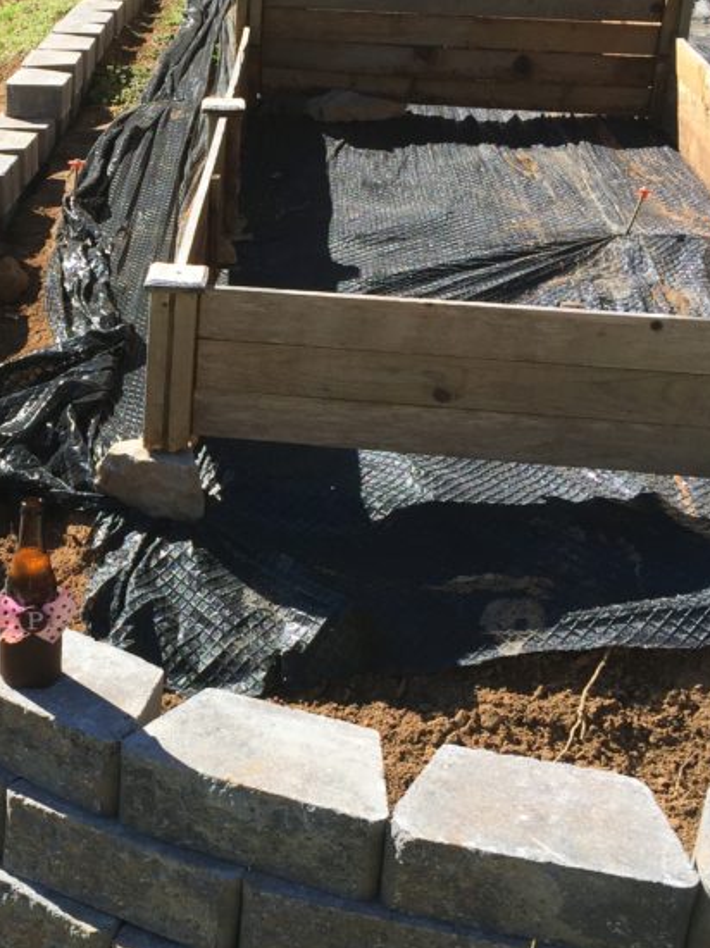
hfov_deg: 26.1
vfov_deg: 35.5
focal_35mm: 54
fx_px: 1478
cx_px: 69
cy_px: 438
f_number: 2.2
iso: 32
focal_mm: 4.15
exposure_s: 1/1319
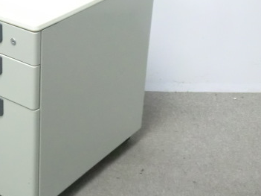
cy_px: 52
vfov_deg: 17.9
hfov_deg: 23.4
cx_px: 45
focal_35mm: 82
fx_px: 618
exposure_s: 1/25
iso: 800
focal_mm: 8.2
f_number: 4.3
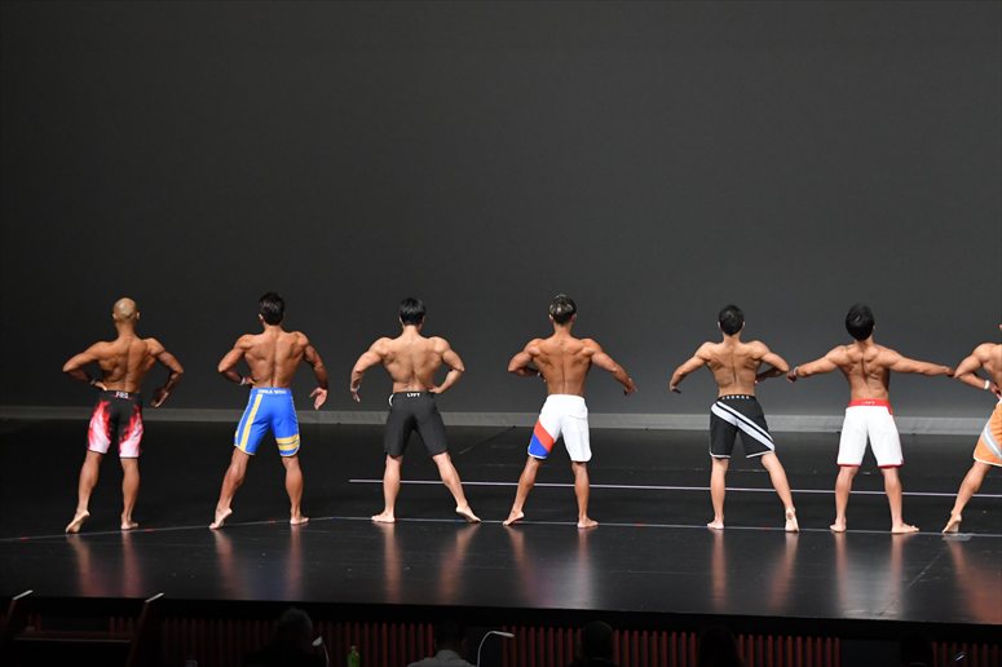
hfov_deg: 14.0
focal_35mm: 147
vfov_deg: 9.3
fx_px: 4090
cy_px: 334
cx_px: 501
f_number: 5.6
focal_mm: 98
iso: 4000
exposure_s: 1/400
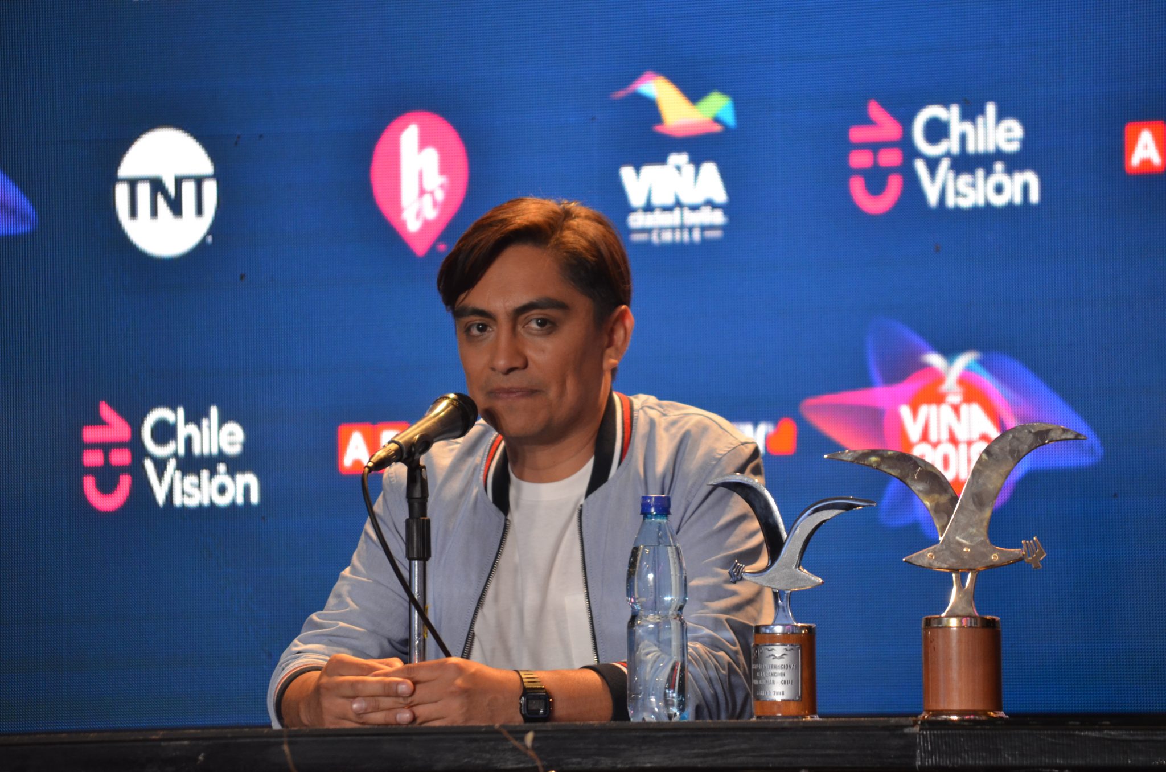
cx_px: 583
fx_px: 7756
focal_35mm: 240
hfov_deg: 8.6
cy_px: 386
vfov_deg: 5.7
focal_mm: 160
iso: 800
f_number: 5.3
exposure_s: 1/60
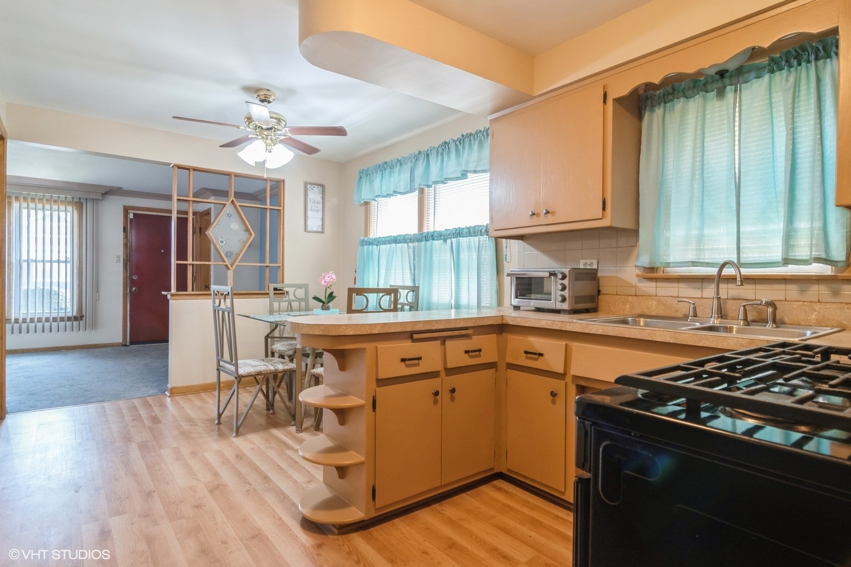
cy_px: 284
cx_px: 426
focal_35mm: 18
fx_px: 425
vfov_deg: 67.4
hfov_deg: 90.0
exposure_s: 1/4
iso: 200
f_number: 8
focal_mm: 12
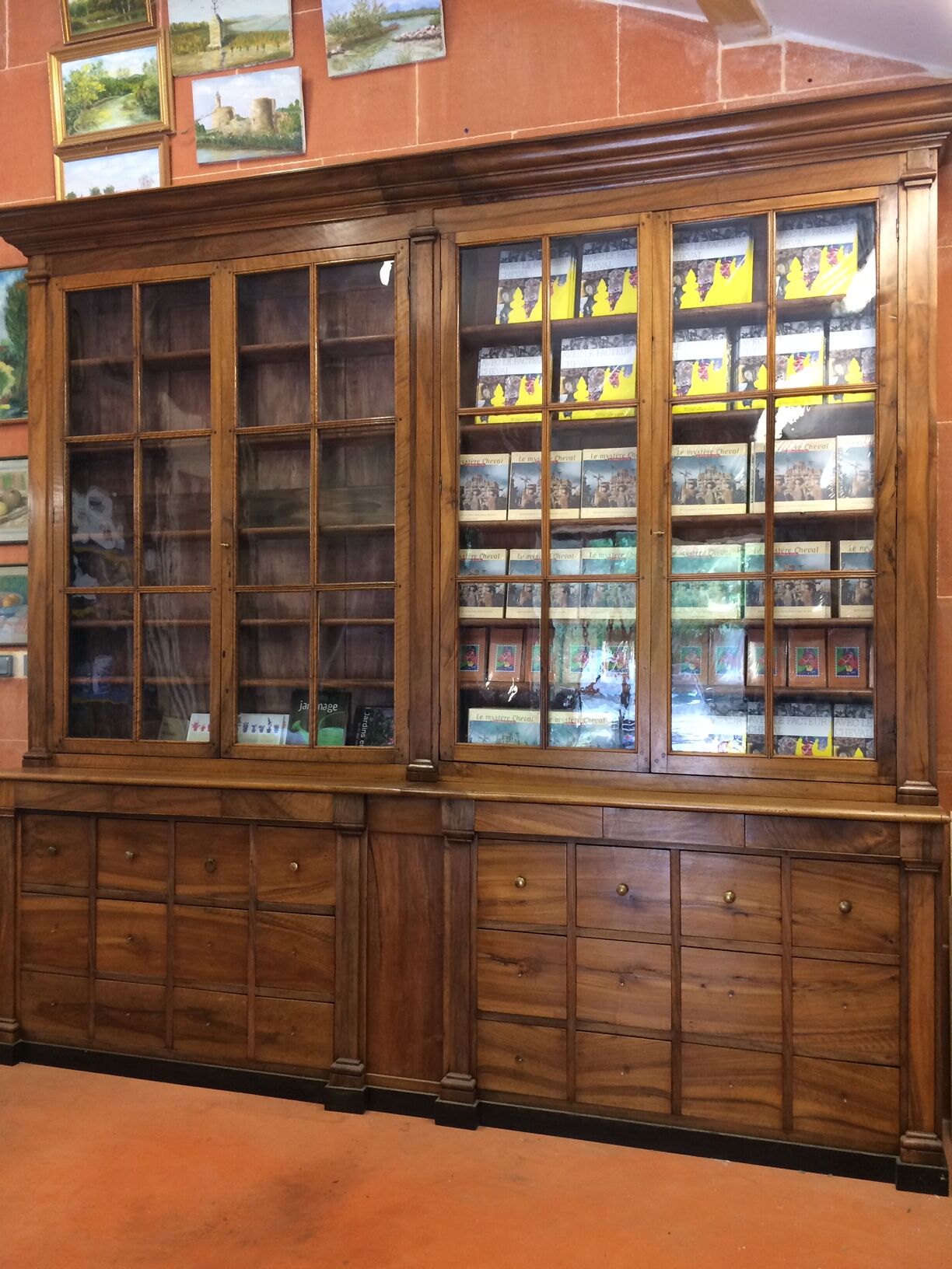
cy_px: 634
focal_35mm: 29
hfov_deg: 48.2
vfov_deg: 61.7
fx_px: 1063
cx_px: 476
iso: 80
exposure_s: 1/33
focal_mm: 4.15
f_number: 2.2
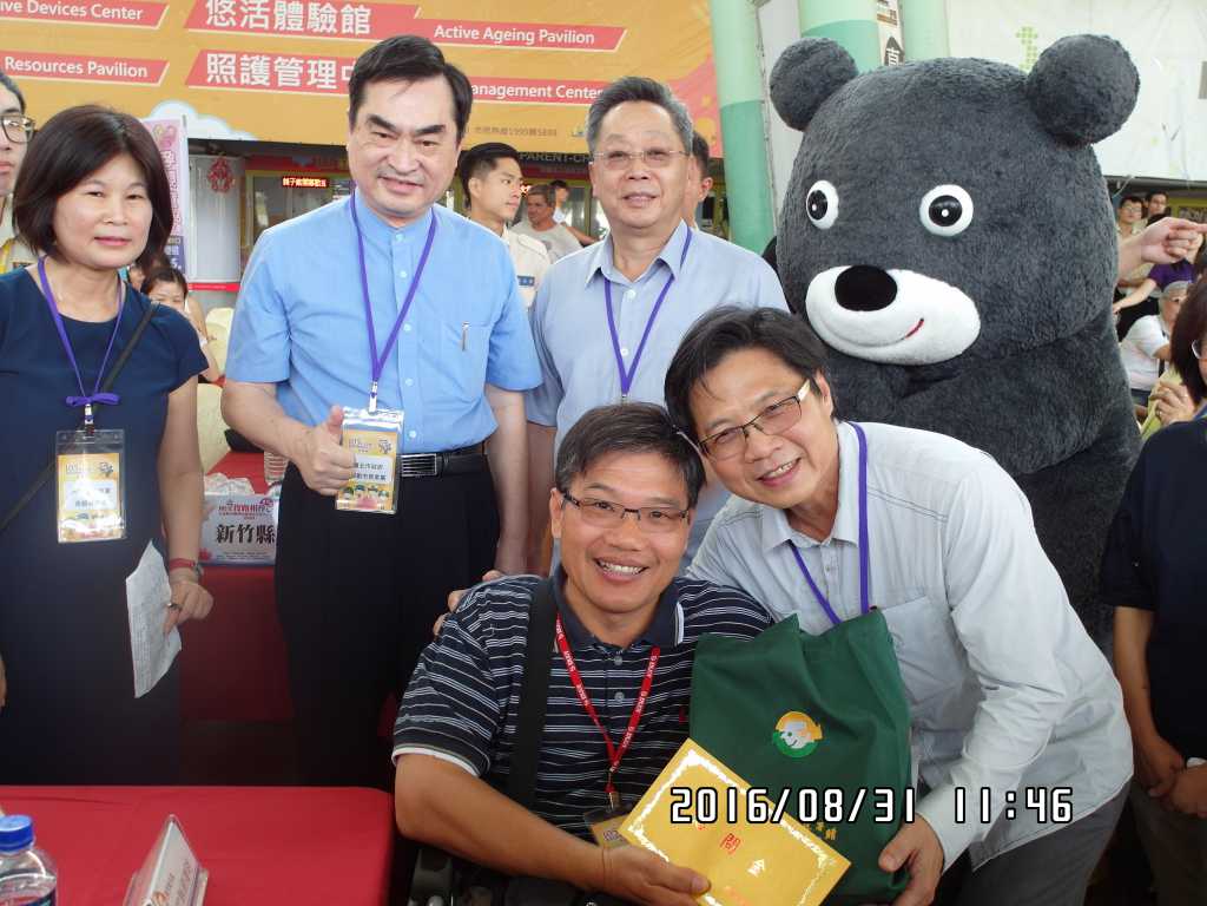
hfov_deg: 54.0
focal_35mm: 34
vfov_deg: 41.8
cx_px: 604
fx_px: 1186
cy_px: 453
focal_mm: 7.3
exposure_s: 1/45
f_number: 2.8
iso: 80
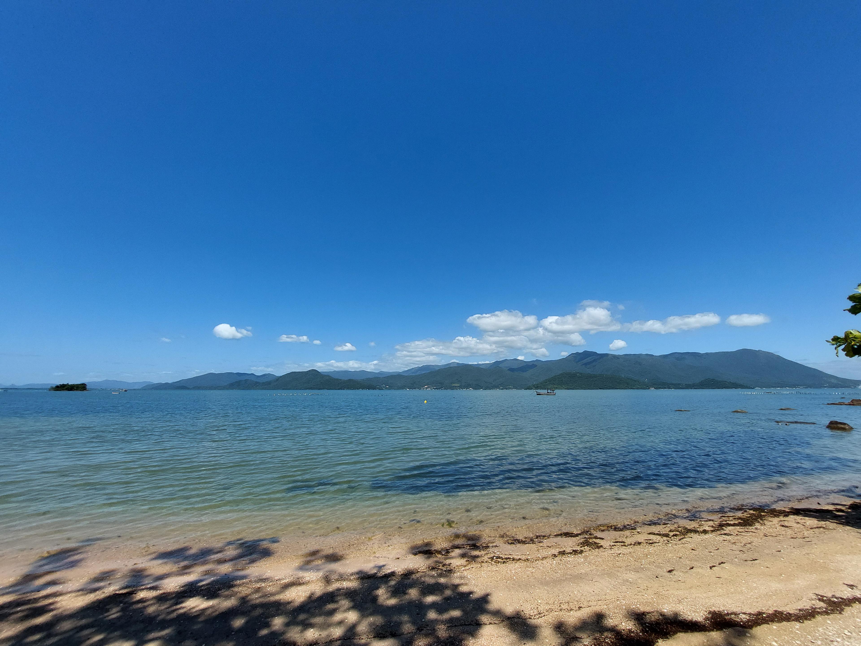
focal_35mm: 13
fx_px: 323
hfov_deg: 106.2
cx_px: 430
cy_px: 323
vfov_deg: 89.9
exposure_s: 1/2627
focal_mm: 1.74
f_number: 2.2
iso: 50
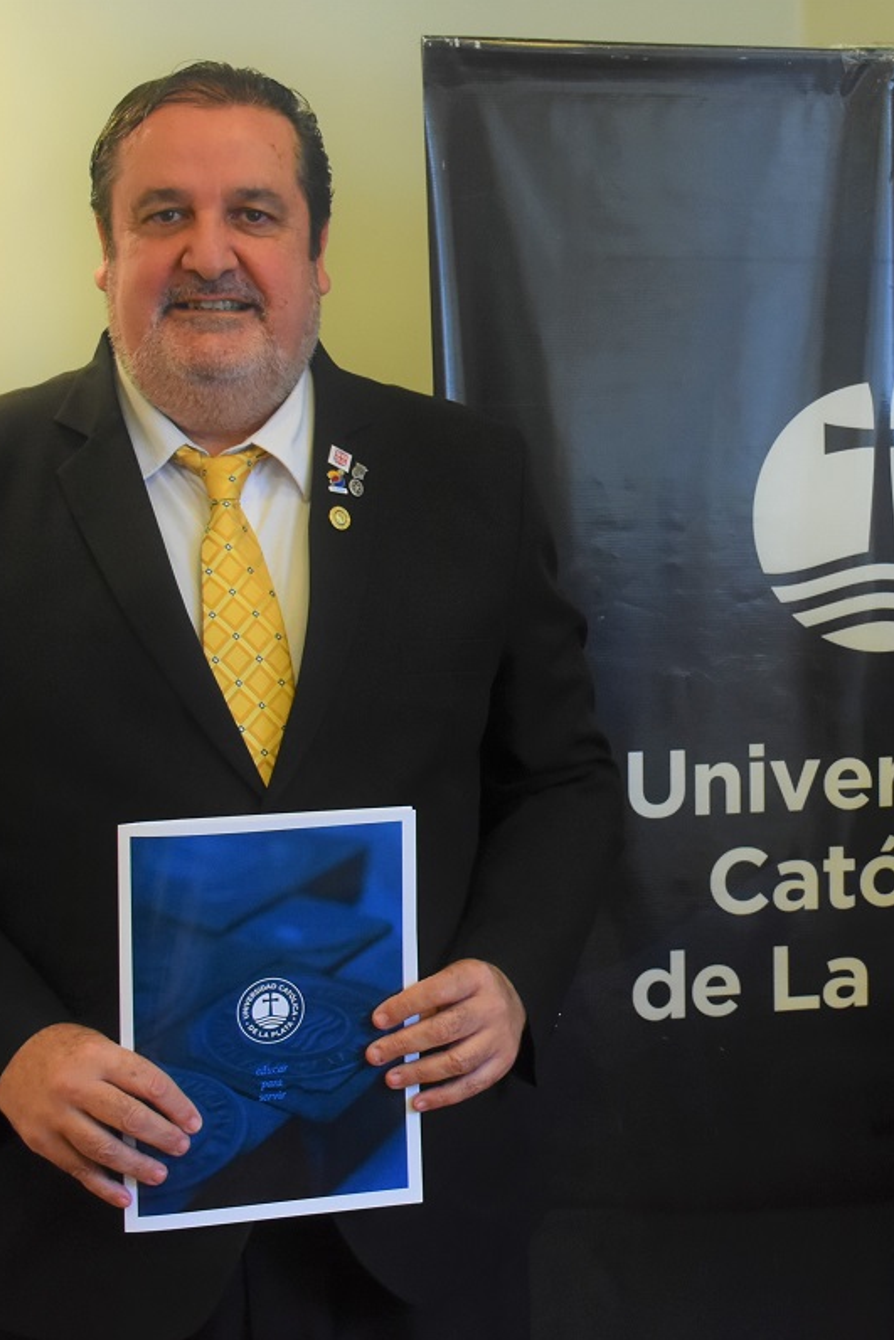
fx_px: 2197
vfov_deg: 33.9
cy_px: 673
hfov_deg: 22.6
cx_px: 750
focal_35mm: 59
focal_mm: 26
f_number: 5.6
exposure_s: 1/125
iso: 1600
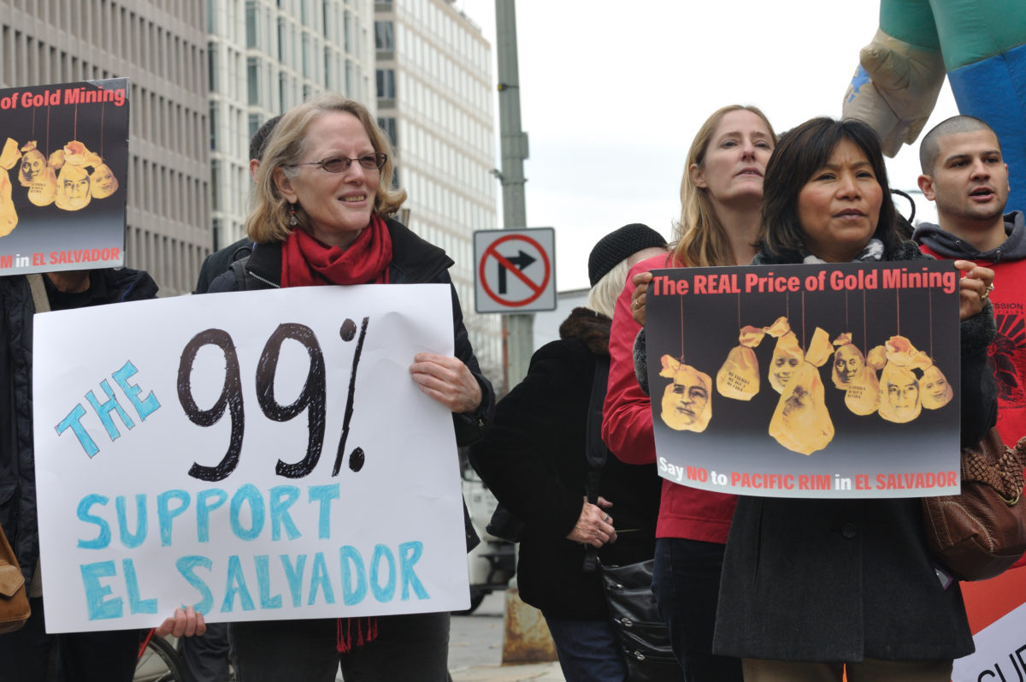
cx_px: 513
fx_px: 3330
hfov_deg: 17.5
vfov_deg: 11.7
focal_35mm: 117
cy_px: 341
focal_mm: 78
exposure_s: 1/200
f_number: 9
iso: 400
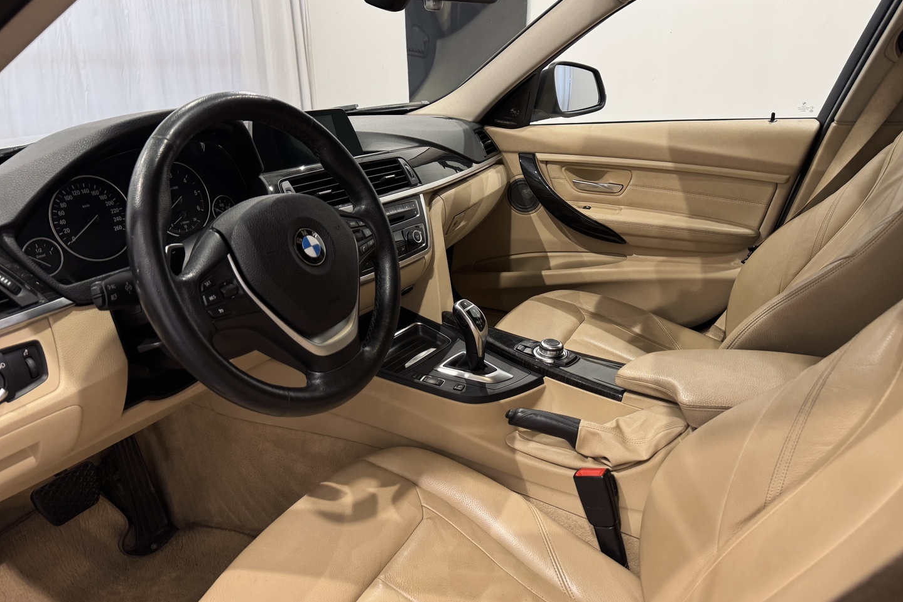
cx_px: 452
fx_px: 627
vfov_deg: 51.3
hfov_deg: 71.5
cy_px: 288
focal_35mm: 25
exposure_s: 1/100
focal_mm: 6.76
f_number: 1.78
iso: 160
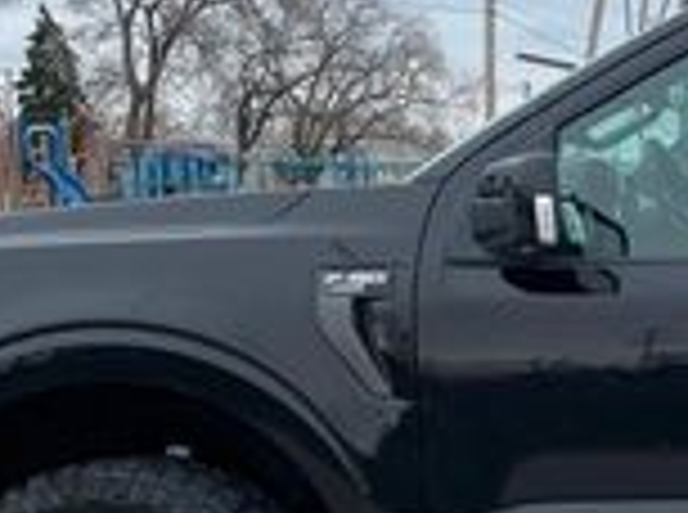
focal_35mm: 109
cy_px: 464
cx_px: 1102
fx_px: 2161
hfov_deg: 16.2
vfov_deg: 13.4
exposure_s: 1/824
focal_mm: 4.2
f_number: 1.6
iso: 32
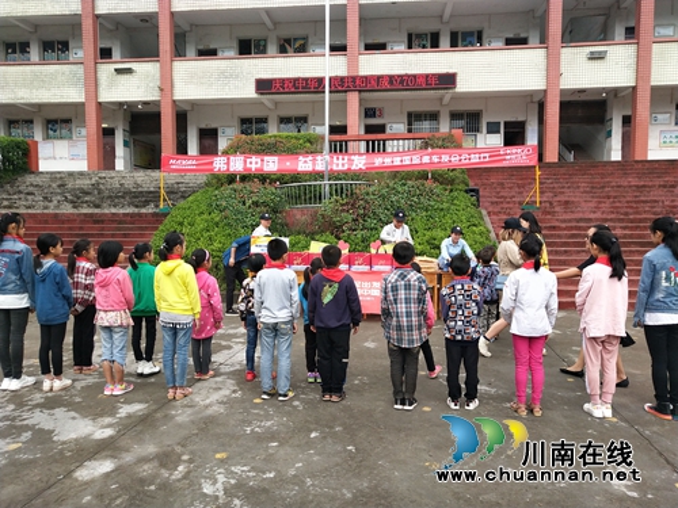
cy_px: 254
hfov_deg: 60.0
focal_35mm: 30
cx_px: 339
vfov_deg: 46.8
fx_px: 588
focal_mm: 3.95
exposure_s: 1/640
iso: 50
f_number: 1.8
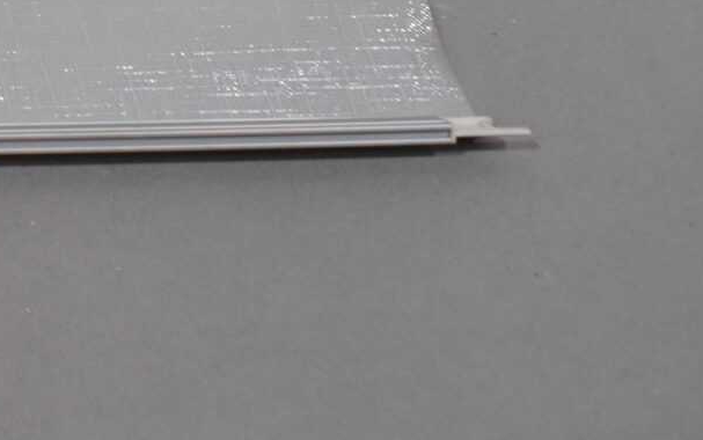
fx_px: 2223
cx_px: -441
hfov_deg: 16.0
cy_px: -357
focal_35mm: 116
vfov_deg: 10.6
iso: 360
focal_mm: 18
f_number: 5.6
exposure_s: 1/125
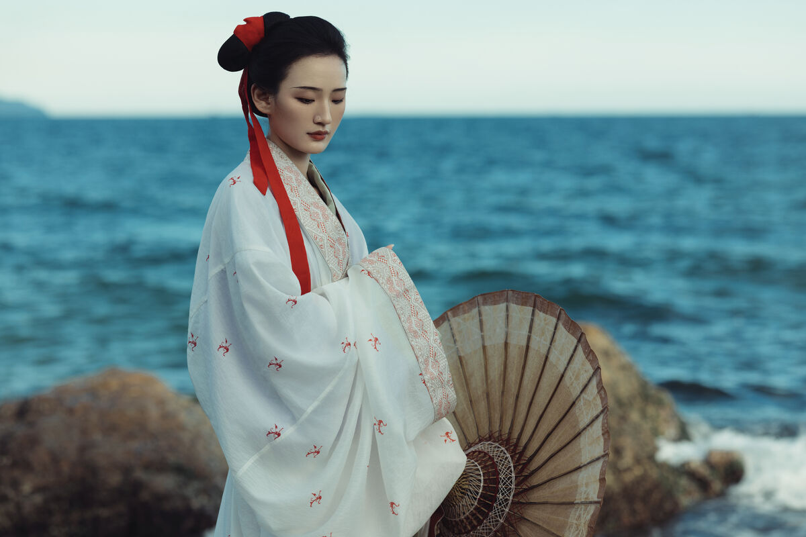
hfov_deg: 24.2
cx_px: 403
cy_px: 268
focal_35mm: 84
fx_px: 1881
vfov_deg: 16.3
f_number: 2.8
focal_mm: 85
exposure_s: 1/800
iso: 100
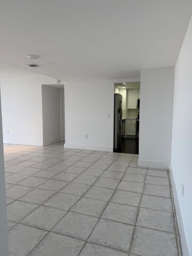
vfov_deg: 71.6
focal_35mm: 24
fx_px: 177
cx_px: 96
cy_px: 128
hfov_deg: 56.8
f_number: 1.78
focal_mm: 6.76
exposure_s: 1/233
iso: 64
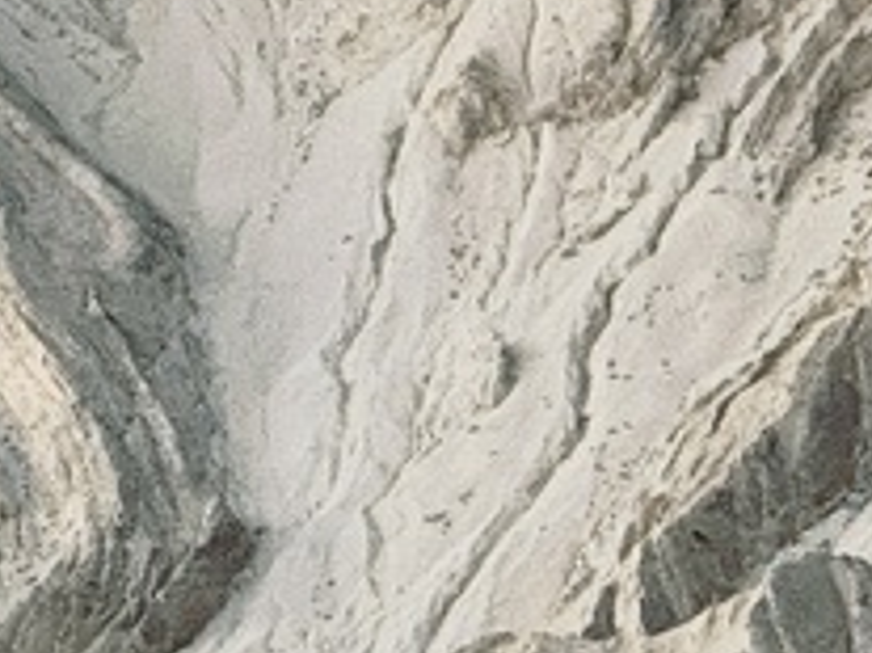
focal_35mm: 595
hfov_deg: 3.3
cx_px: -762
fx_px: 14980
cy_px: 1416
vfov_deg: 2.5
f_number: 2.8
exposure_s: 1/33
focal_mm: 15.66
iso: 640
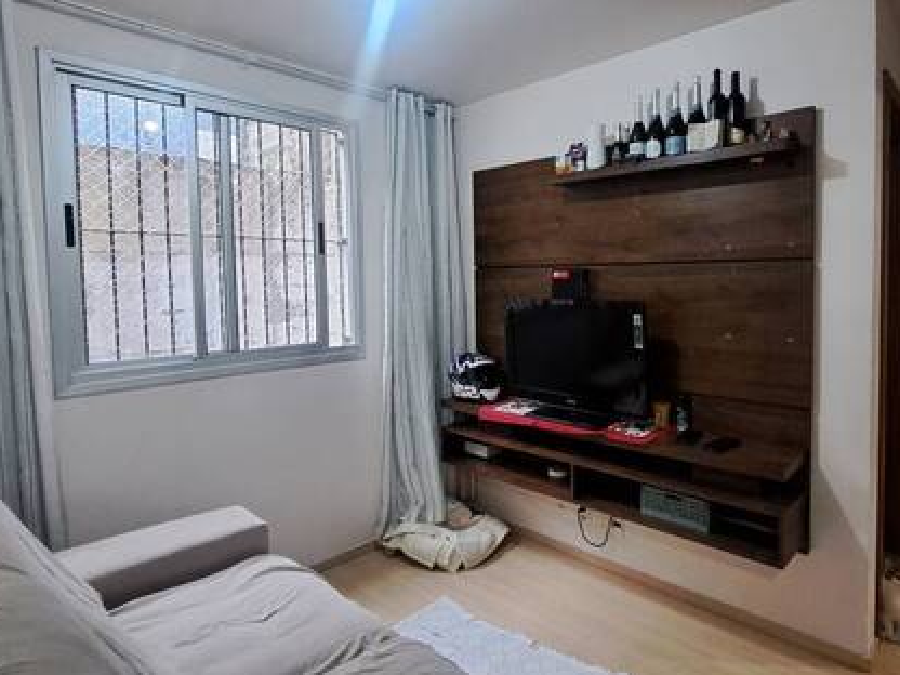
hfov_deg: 79.9
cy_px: 309
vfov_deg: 65.9
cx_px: 573
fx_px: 520
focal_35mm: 20
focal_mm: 1.74
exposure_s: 1/50
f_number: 2.2
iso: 200
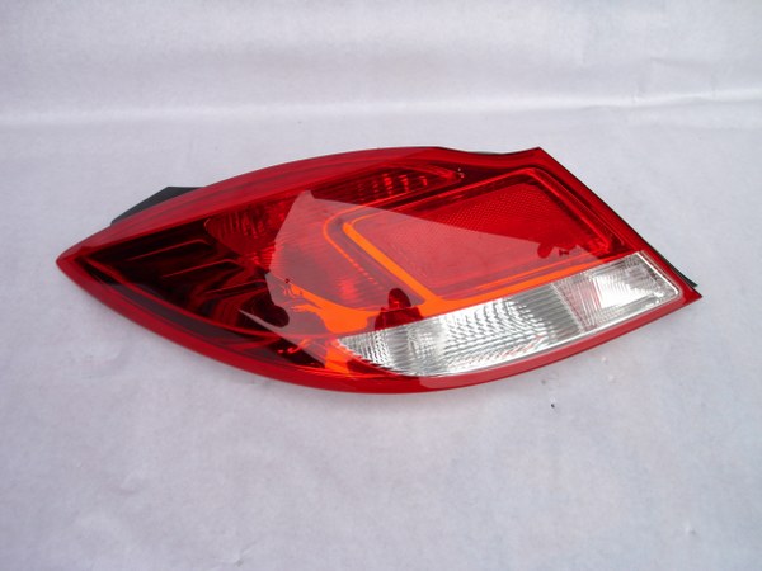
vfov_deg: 40.7
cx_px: 381
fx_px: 770
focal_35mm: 35
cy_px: 286
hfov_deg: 52.6
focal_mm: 6.2
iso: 100
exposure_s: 1/60
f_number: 3
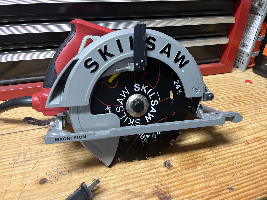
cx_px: 134
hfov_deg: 67.3
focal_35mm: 26
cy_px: 100
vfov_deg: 53.1
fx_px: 201
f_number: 1.6
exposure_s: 1/120
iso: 80
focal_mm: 5.1
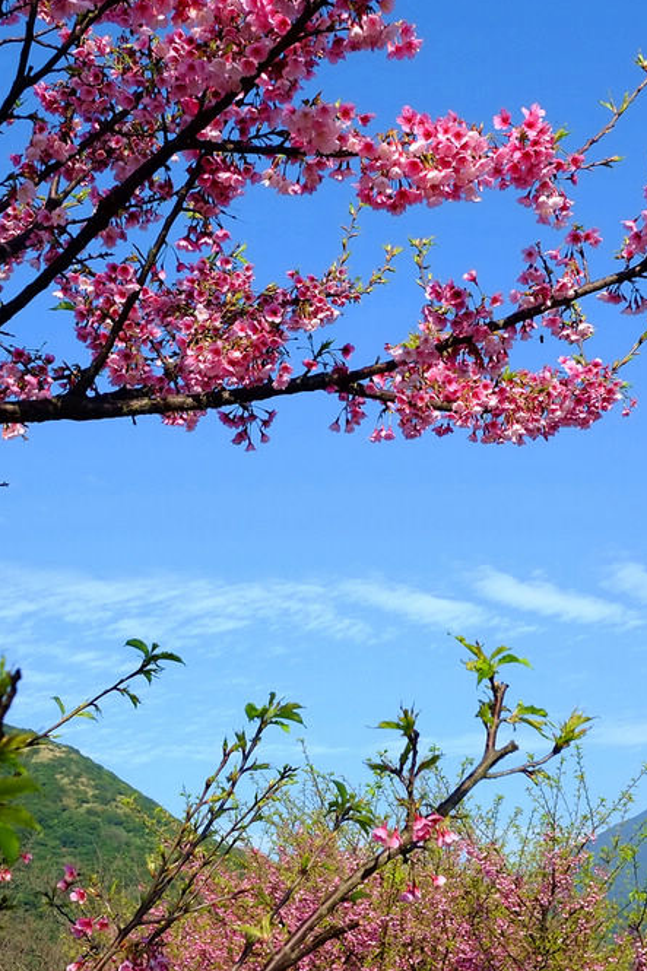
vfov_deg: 38.2
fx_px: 1402
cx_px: 302
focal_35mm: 52
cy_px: 464
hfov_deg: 26.0
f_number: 6.4
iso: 200
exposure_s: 1/500
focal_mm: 18
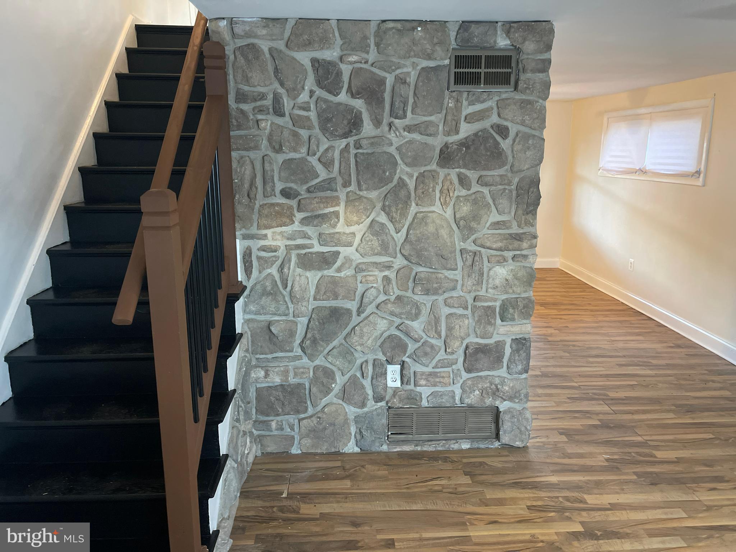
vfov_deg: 53.1
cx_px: 368
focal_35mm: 26
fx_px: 553
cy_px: 276
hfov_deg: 67.3
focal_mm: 5.1
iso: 500
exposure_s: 1/40
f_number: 1.6
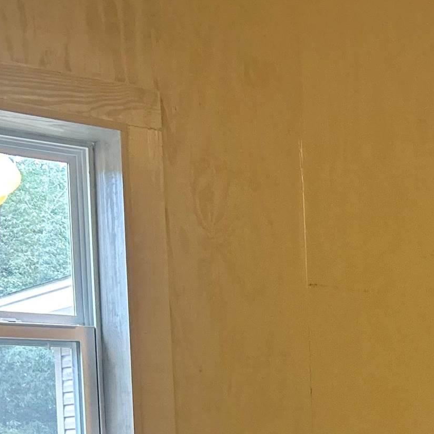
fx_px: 1220
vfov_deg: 19.0
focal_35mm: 86
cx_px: 473
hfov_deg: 19.4
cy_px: 521
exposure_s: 1/60
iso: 320
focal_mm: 5.7
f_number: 1.5
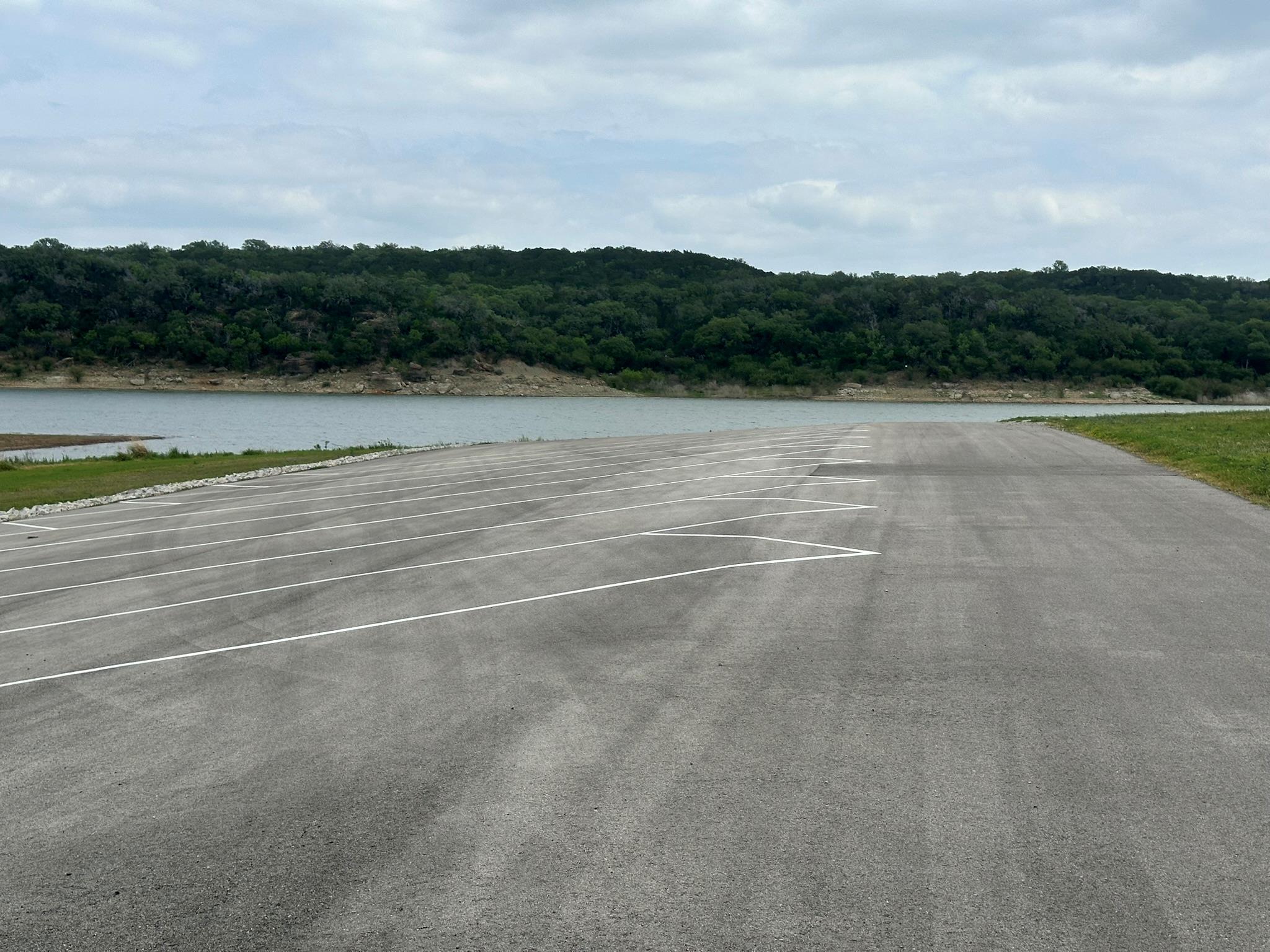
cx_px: 635
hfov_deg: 39.7
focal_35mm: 48
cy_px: 476
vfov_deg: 30.3
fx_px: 1761
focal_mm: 6.86
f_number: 1.78
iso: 64
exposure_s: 1/4785
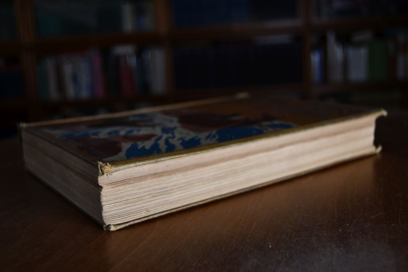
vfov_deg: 34.2
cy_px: 136
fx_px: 442
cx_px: 204
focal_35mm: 39
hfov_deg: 49.6
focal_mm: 26
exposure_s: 1/125
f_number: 4
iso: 1250
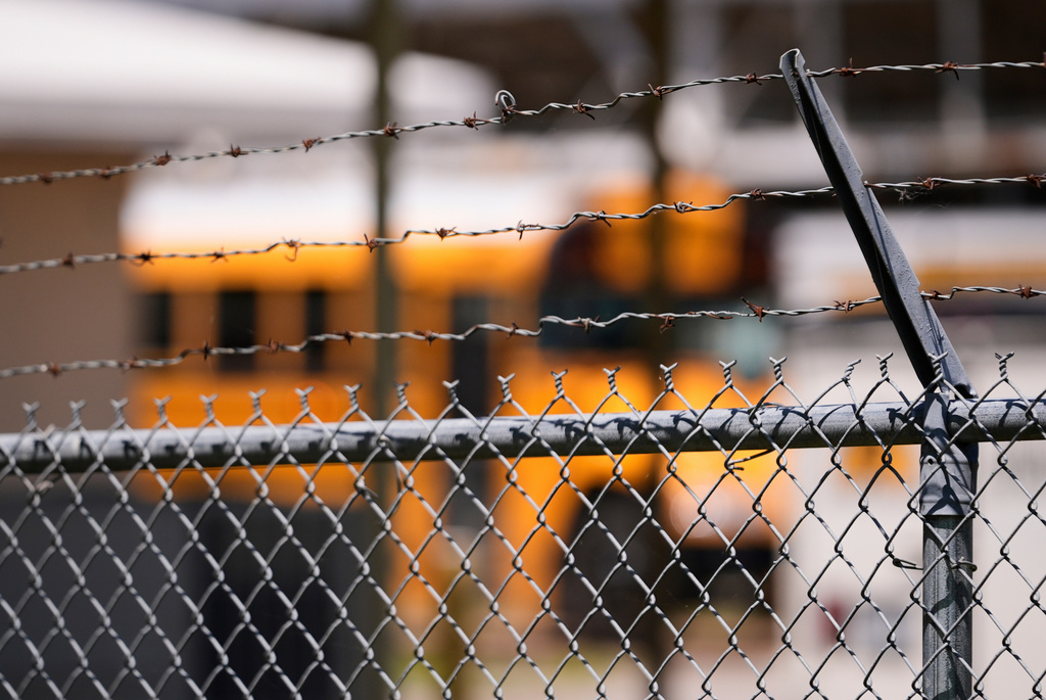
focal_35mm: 297
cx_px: 523
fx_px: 8638
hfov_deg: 6.9
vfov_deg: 4.6
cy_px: 350
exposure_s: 1/6400
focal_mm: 198
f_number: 3.2
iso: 320
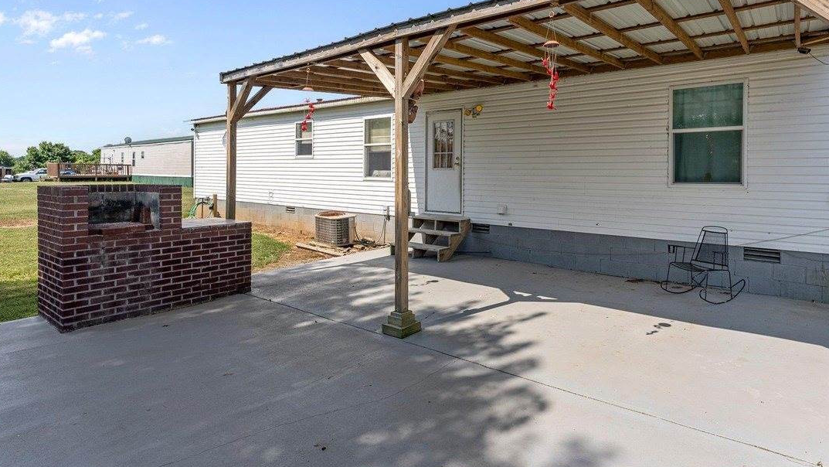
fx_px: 442
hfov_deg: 85.5
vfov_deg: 54.9
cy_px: 173
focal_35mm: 20
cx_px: 484
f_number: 9
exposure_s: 1/320
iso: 100
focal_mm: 16.1
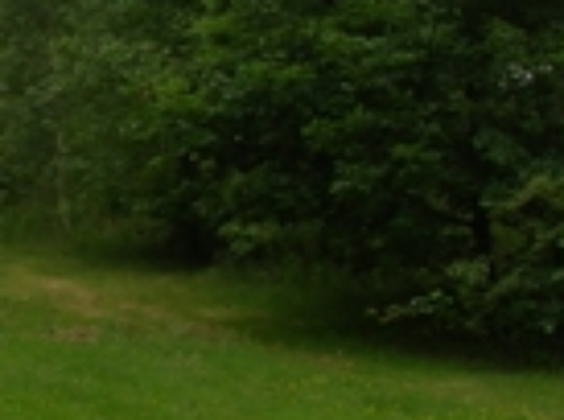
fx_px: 2714
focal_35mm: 167
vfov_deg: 8.8
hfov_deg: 10.8
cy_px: 49
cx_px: -560
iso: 50
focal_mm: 7.8
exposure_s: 1/253
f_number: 4.8
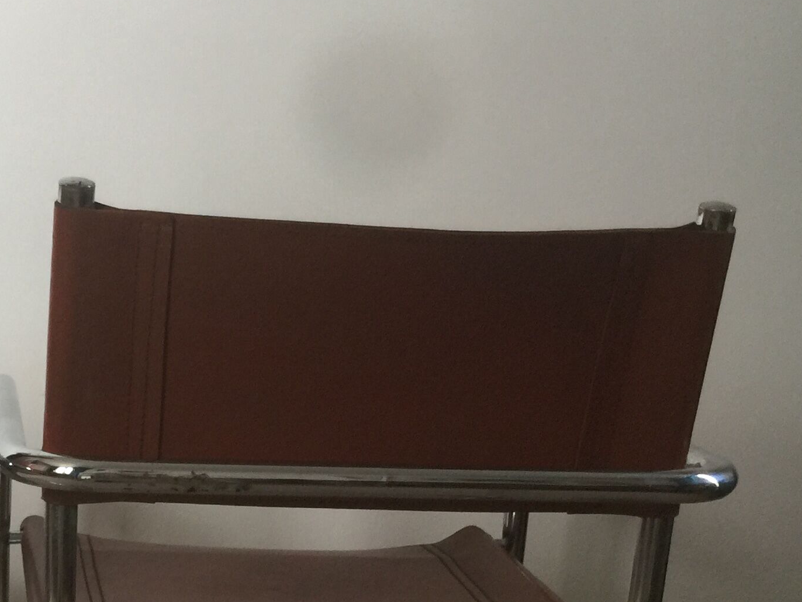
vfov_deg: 20.4
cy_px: 642
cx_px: 99
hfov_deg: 27.3
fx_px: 1599
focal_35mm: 69
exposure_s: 1/33
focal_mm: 4.15
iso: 50
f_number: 2.2
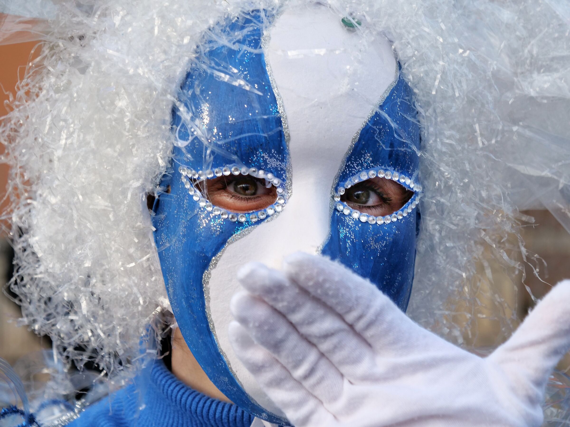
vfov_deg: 18.4
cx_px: 285
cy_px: 214
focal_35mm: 80
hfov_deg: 24.4
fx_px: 1317
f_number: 3.9
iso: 800
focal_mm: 40
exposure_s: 1/1300
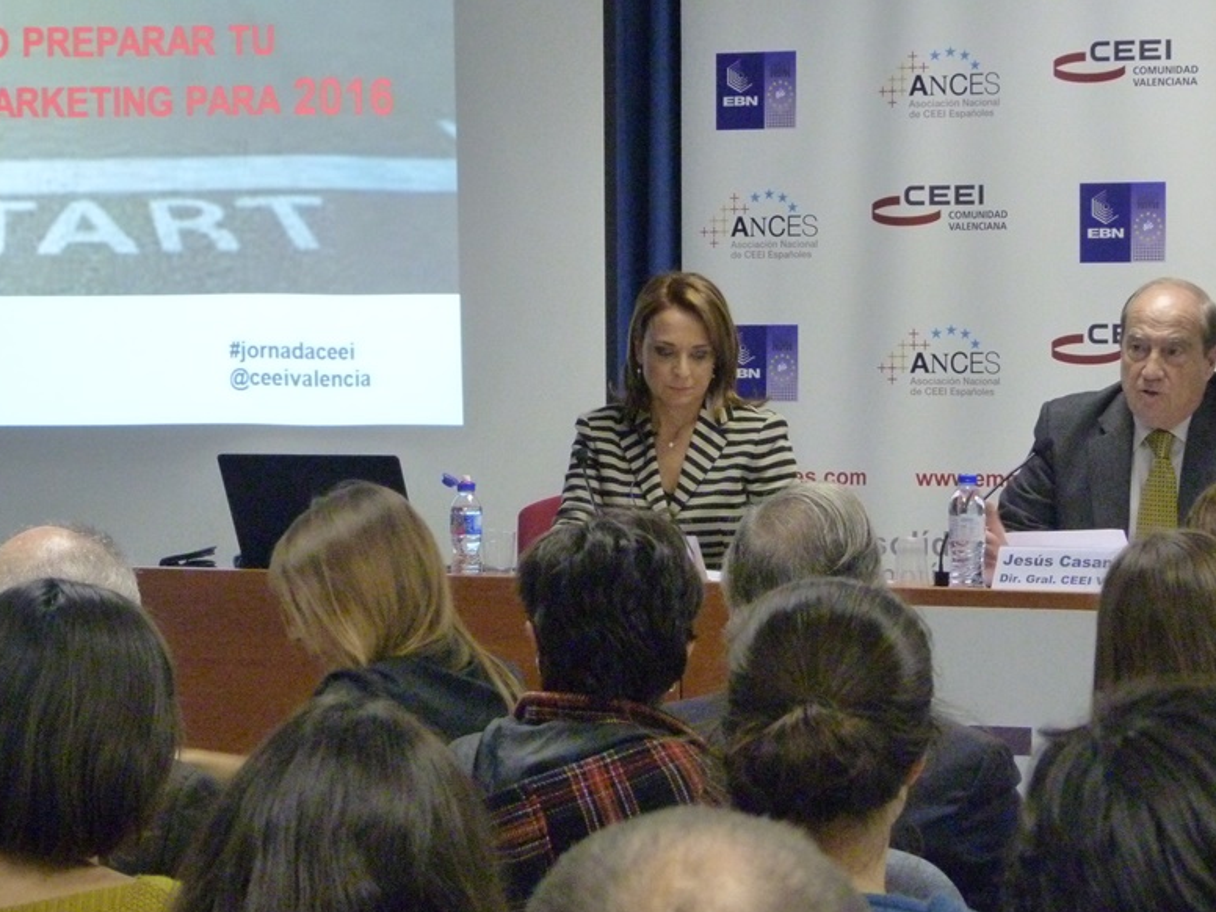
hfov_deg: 14.5
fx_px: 4777
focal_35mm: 136
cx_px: 591
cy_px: 450
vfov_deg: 10.9
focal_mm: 18.6
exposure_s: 1/25
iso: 800
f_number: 3.5
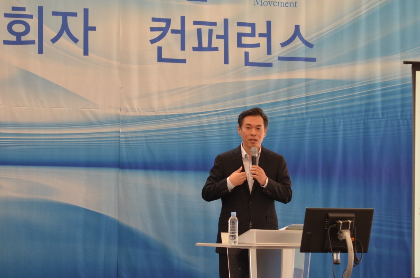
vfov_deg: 8.3
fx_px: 1921
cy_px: 139
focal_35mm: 165
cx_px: 210
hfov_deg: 12.5
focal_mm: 110
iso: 800
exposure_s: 1/250
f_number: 4.2
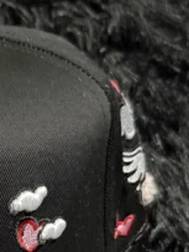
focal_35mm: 94
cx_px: -91
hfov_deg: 14.7
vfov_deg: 19.7
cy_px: 299
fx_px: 684
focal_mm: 6.76
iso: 1600
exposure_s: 1/30
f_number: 1.78
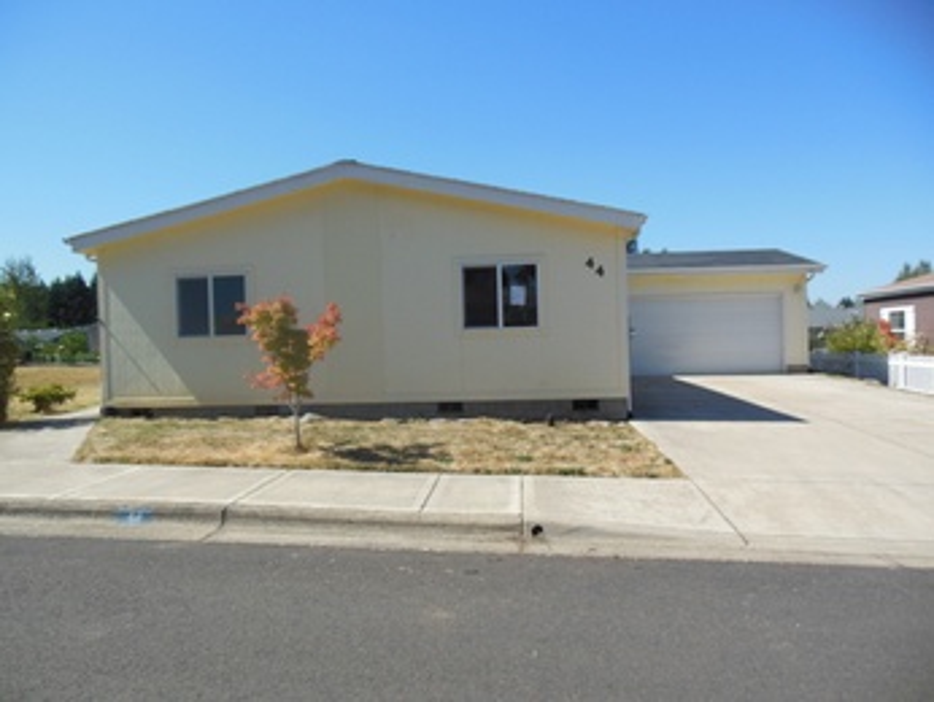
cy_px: 351
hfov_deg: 69.4
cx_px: 467
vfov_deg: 54.9
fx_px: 675
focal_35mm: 25
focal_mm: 4.5
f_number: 3.2
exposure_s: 1/1500
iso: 125
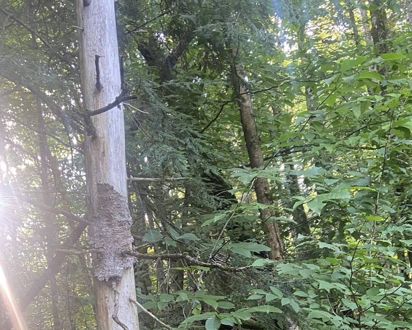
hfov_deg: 33.8
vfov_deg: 25.3
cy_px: 375
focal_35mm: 55
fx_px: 671
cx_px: 136
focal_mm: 4.25
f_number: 1.8
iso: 250
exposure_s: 1/60
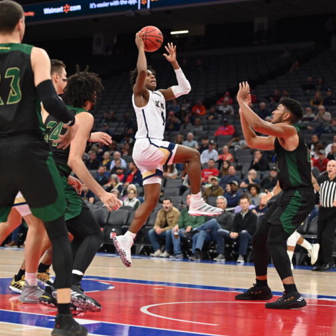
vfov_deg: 19.3
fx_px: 988
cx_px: 139
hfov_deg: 19.3
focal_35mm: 90
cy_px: 167
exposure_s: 1/1250
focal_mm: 70
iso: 1600
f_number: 2.8
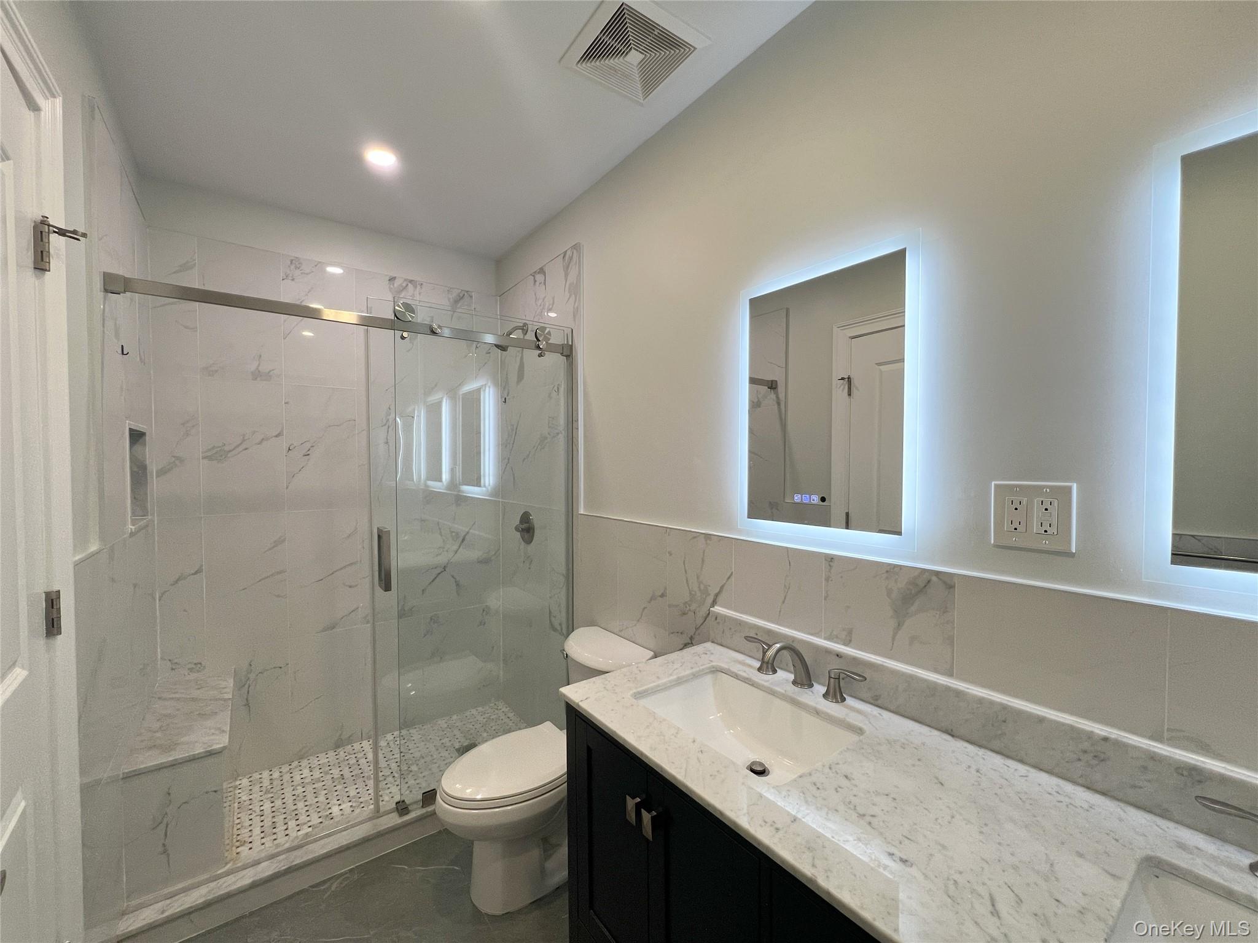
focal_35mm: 13
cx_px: 629
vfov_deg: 89.9
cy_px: 472
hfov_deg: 106.2
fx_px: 472
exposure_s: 1/135
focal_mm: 1.57
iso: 125
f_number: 1.8
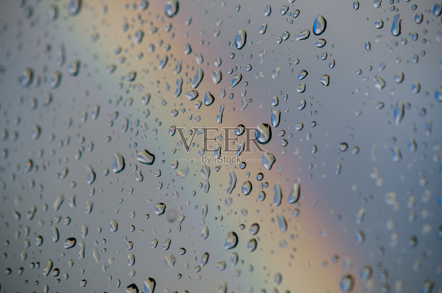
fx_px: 1562
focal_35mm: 128
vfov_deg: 10.7
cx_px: 221
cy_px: 146
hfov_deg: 16.1
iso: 200
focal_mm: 85
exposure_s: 1/640
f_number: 5.6
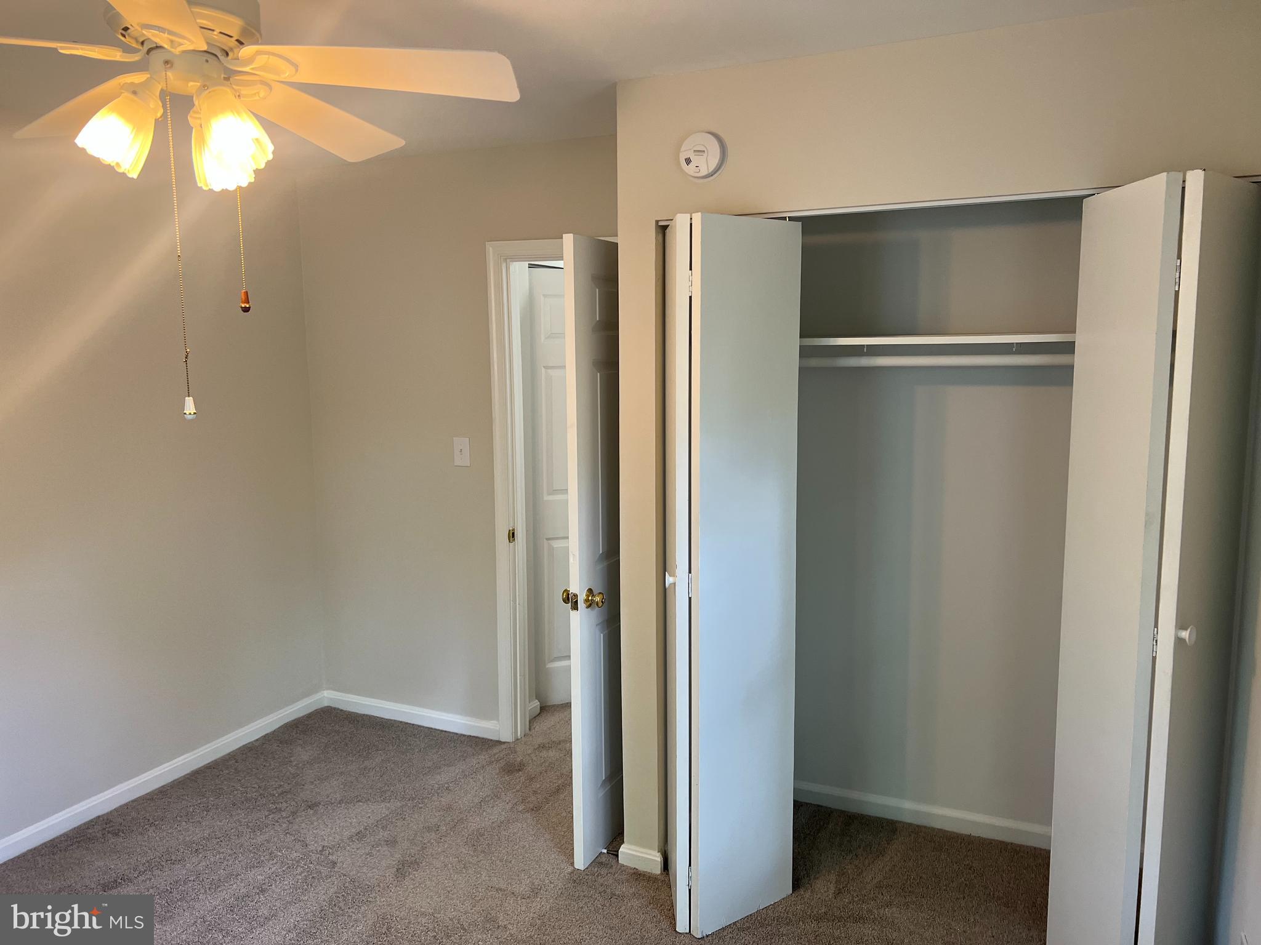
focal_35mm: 26
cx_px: 630
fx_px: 947
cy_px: 472
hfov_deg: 67.3
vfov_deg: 53.1
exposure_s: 1/120
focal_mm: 5.7
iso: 100
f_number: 1.5
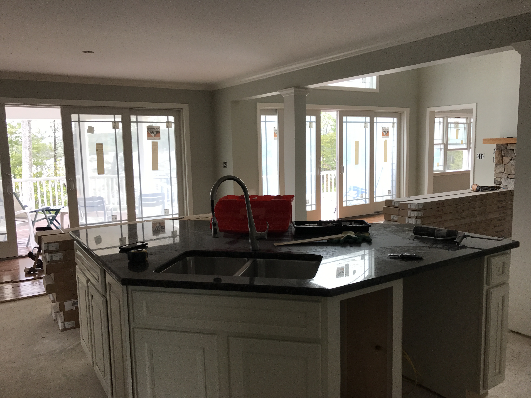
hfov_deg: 63.4
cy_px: 199
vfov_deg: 49.7
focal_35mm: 28
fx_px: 430
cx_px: 266
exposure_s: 1/90
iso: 40
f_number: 1.8
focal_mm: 3.99
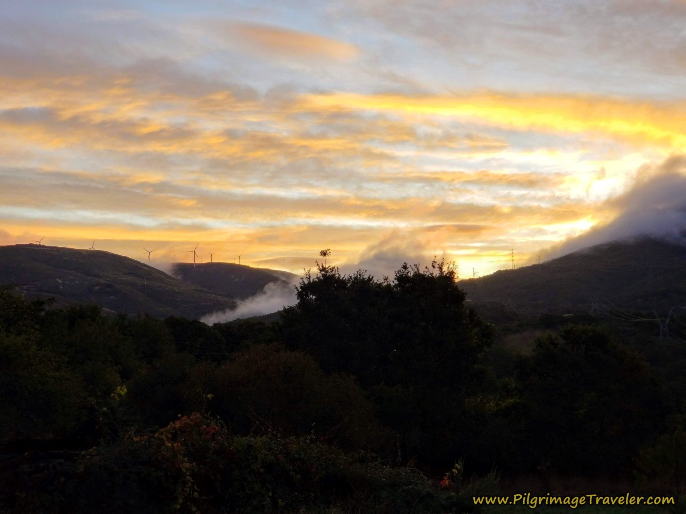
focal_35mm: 52
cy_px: 257
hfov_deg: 36.8
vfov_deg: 28.0
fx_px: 1031
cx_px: 343
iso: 25
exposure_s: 1/150
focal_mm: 6
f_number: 2.4
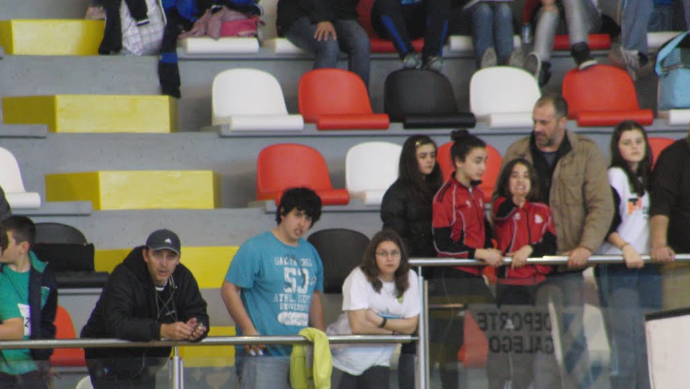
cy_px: 257
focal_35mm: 568
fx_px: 10395
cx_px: 345
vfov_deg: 2.1
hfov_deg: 3.8
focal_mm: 92
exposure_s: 1/40
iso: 400
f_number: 4.5
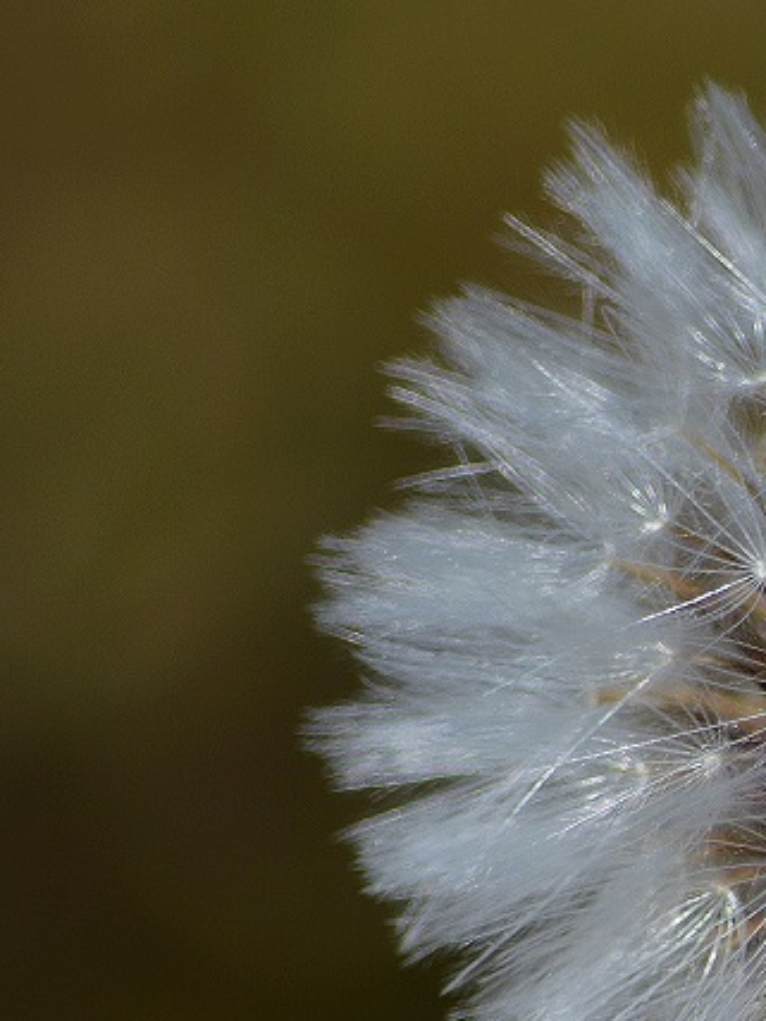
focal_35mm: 1211
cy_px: 698
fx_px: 35730
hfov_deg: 1.2
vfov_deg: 1.6
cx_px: 1026
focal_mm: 300
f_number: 7.1
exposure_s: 1/500
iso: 100
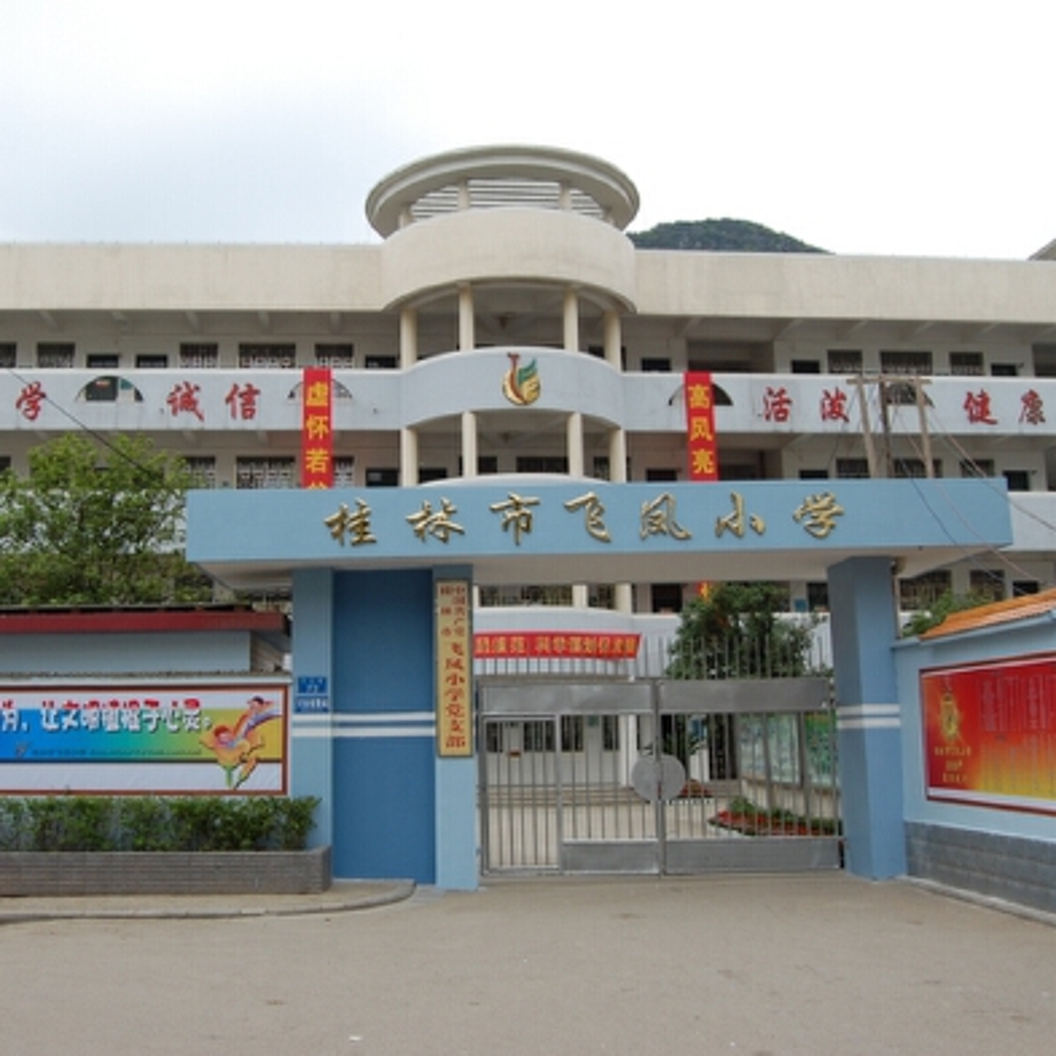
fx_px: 1208
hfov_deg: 47.0
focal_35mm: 35
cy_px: 525
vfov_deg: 47.2
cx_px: 430
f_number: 9
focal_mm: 18
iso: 200
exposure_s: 1/320
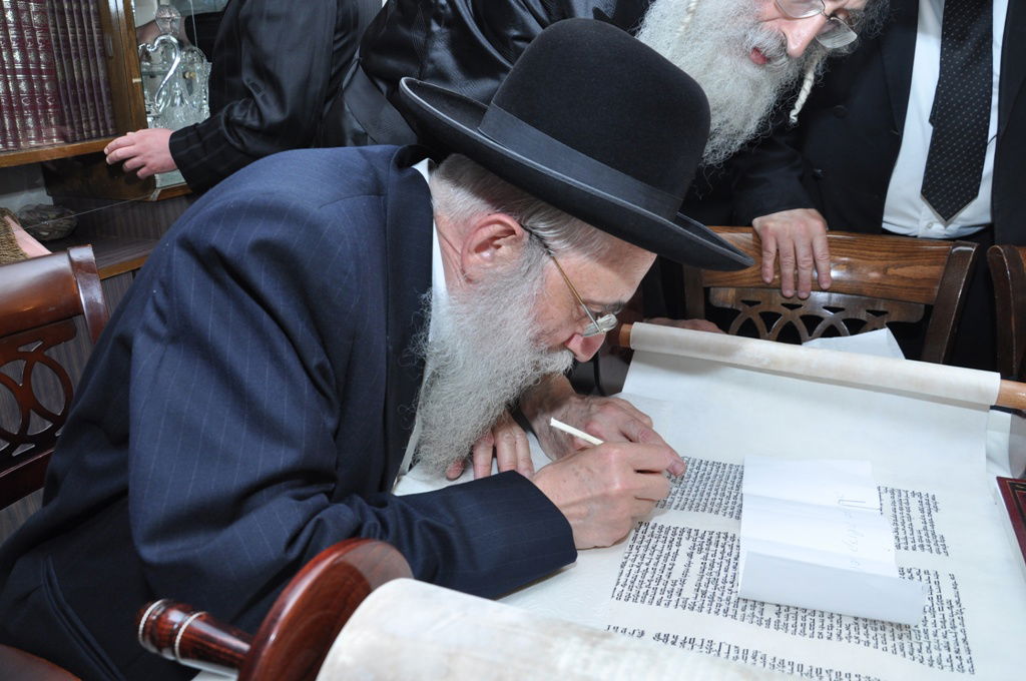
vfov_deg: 47.8
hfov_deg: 67.4
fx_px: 769
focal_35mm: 27
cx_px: 513
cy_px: 340
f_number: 6.3
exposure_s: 1/80
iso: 400
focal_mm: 18
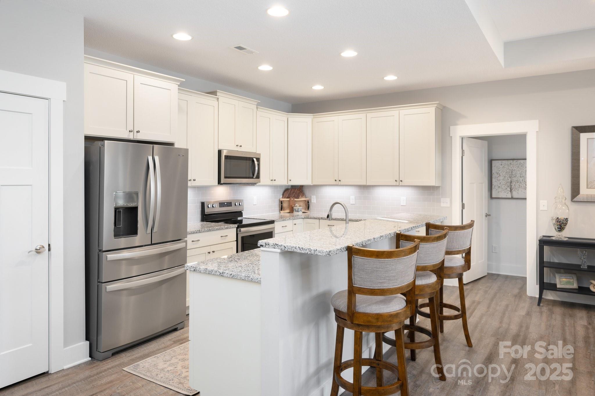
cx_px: 298
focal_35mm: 24
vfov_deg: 54.0
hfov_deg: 74.9
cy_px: 198
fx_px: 388
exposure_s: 1/25
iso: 200
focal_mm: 23.5
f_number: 8
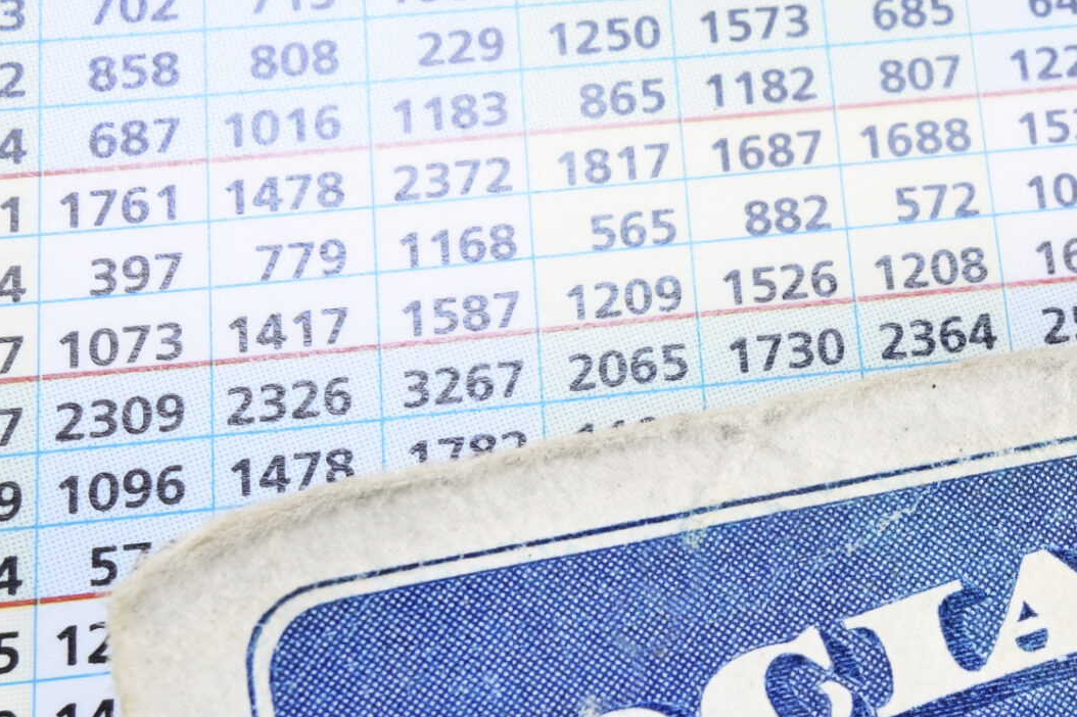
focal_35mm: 68
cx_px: 1134
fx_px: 2034
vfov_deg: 19.9
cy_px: 527
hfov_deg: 27.5
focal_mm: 10.4
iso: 200
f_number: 7.1
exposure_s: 1/3
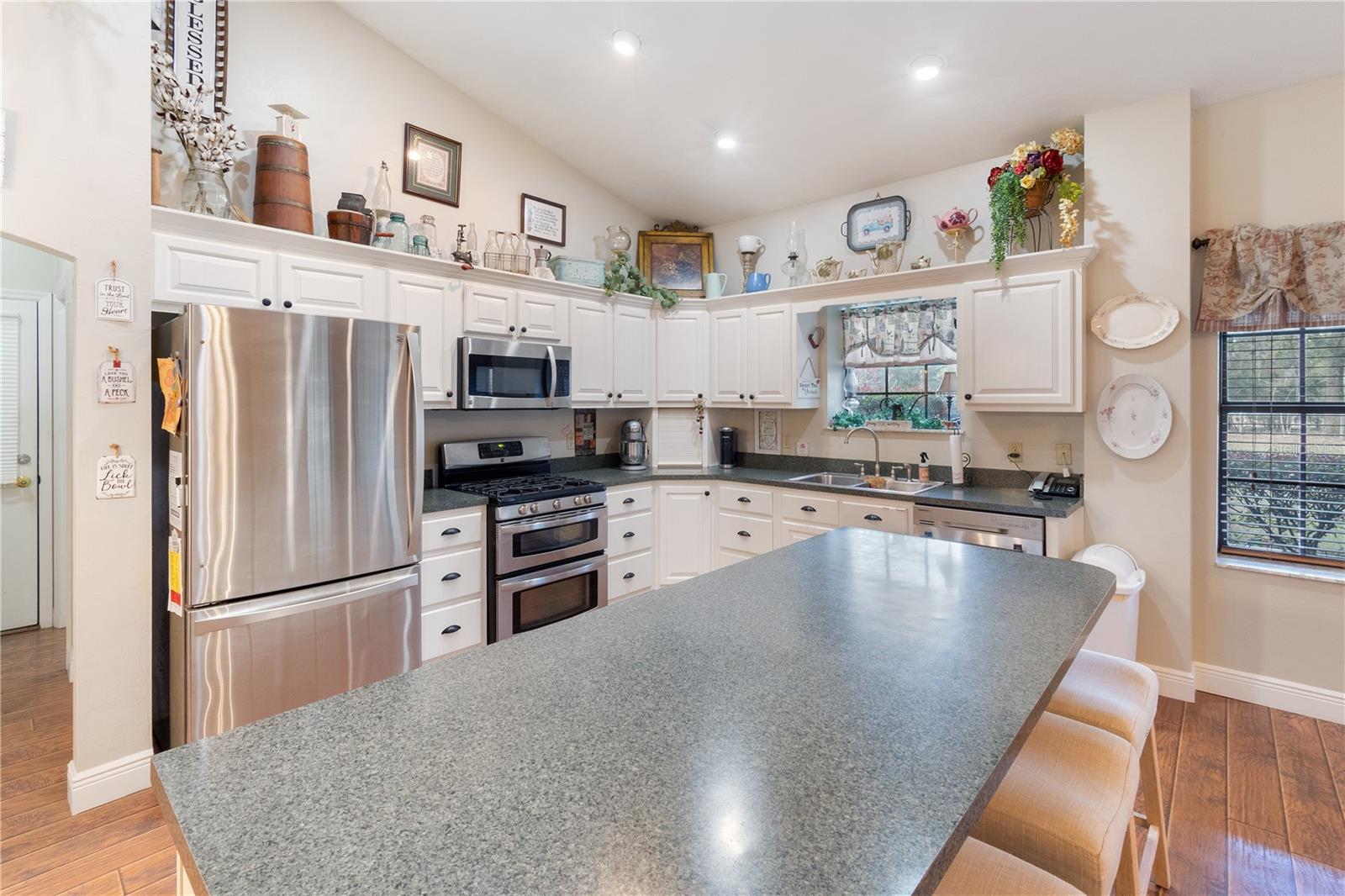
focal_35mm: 15
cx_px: 672
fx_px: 560
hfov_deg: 100.4
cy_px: 448
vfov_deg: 77.3
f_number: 9
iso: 500
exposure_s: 1/1.67
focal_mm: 10
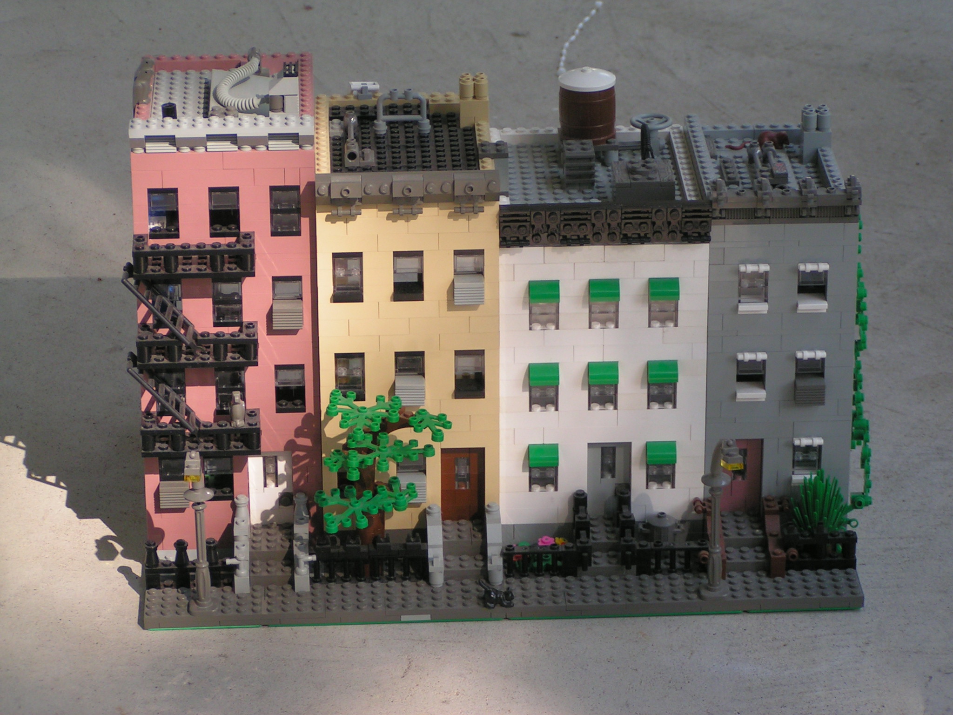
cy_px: 358
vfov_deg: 10.9
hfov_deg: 14.5
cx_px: 476
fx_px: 3744
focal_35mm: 136
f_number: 3.5
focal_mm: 20.9
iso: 50
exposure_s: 1/160
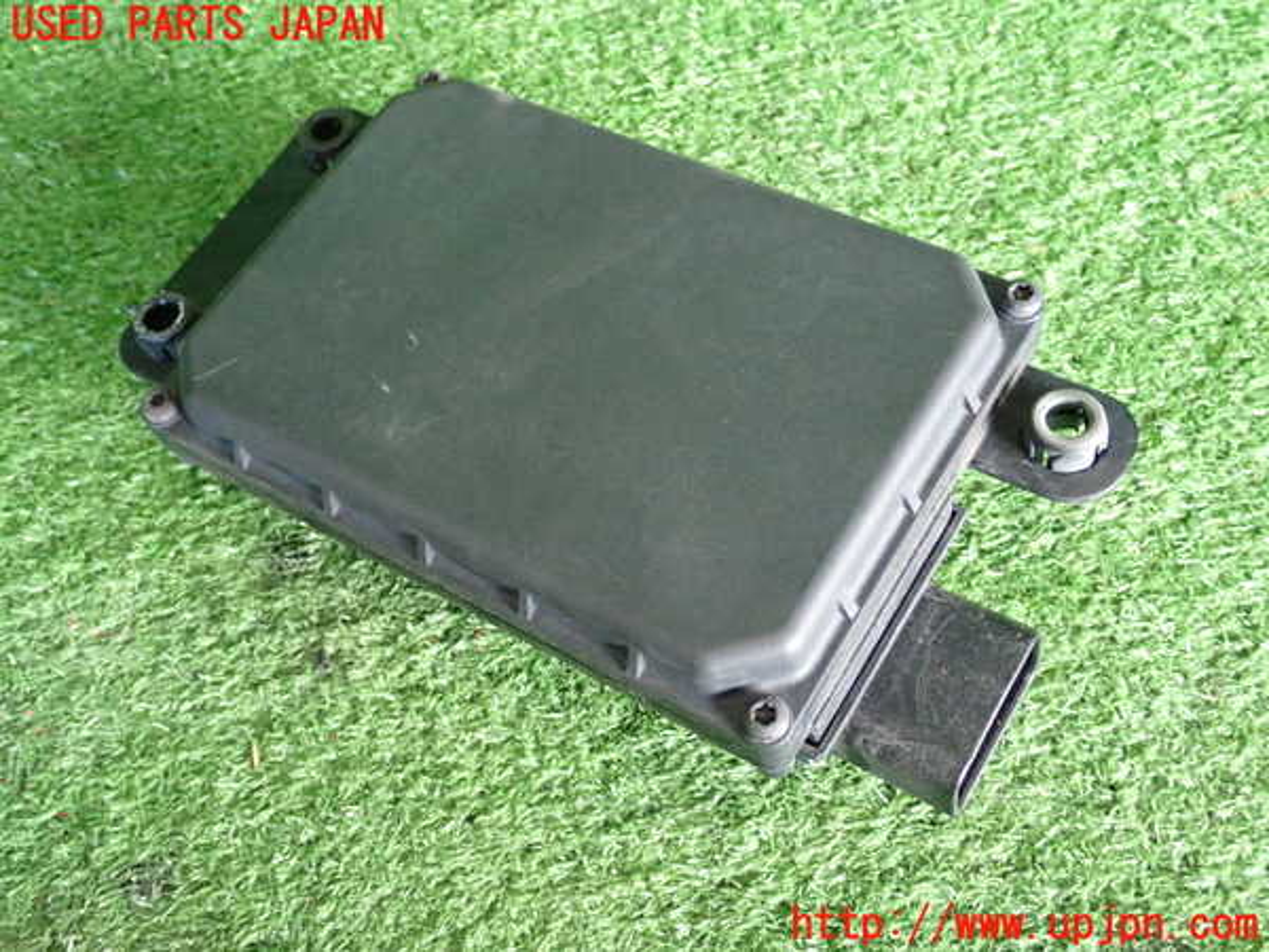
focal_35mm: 41
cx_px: 634
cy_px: 476
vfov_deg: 35.1
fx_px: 1503
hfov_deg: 45.8
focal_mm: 7.31
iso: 800
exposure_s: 1/40
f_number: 2.8
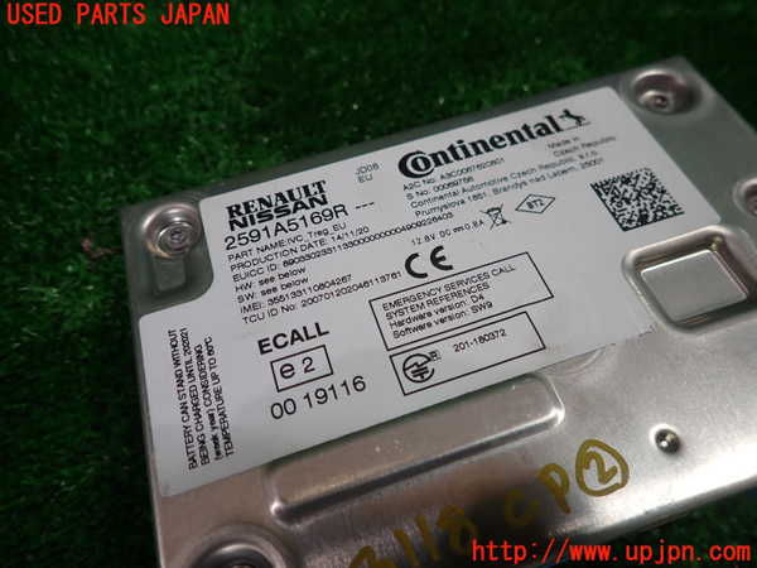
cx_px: 378
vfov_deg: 54.9
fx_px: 547
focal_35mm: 25
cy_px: 284
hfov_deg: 69.4
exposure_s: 1/100
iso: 100
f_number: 2
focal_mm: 4.5
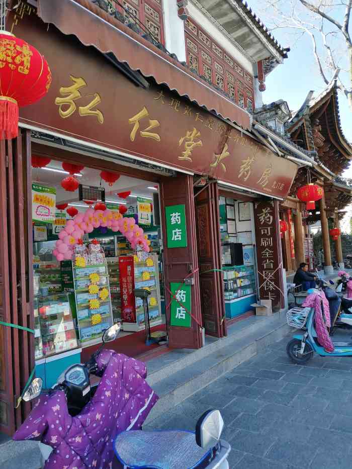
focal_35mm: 27
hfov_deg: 51.4
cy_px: 234
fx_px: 366
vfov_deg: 65.3
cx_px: 176
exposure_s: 1/132
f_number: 1.8
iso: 50
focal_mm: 3.96
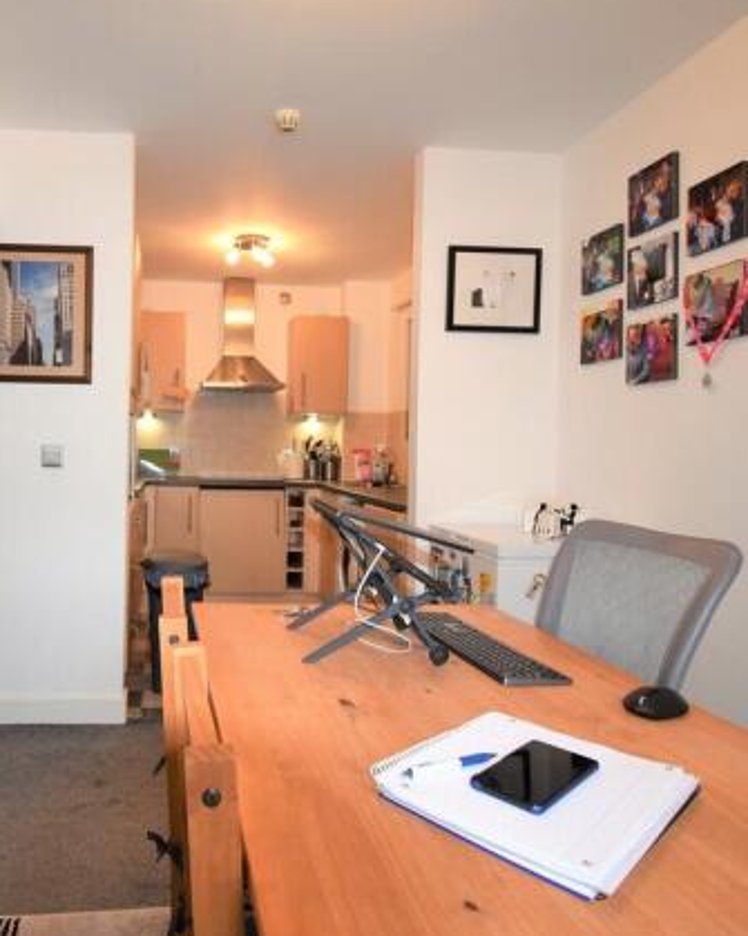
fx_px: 609
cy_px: 455
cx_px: 193
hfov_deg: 59.9
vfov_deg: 75.0
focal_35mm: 22
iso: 800
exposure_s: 1/125
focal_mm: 10
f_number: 5.6
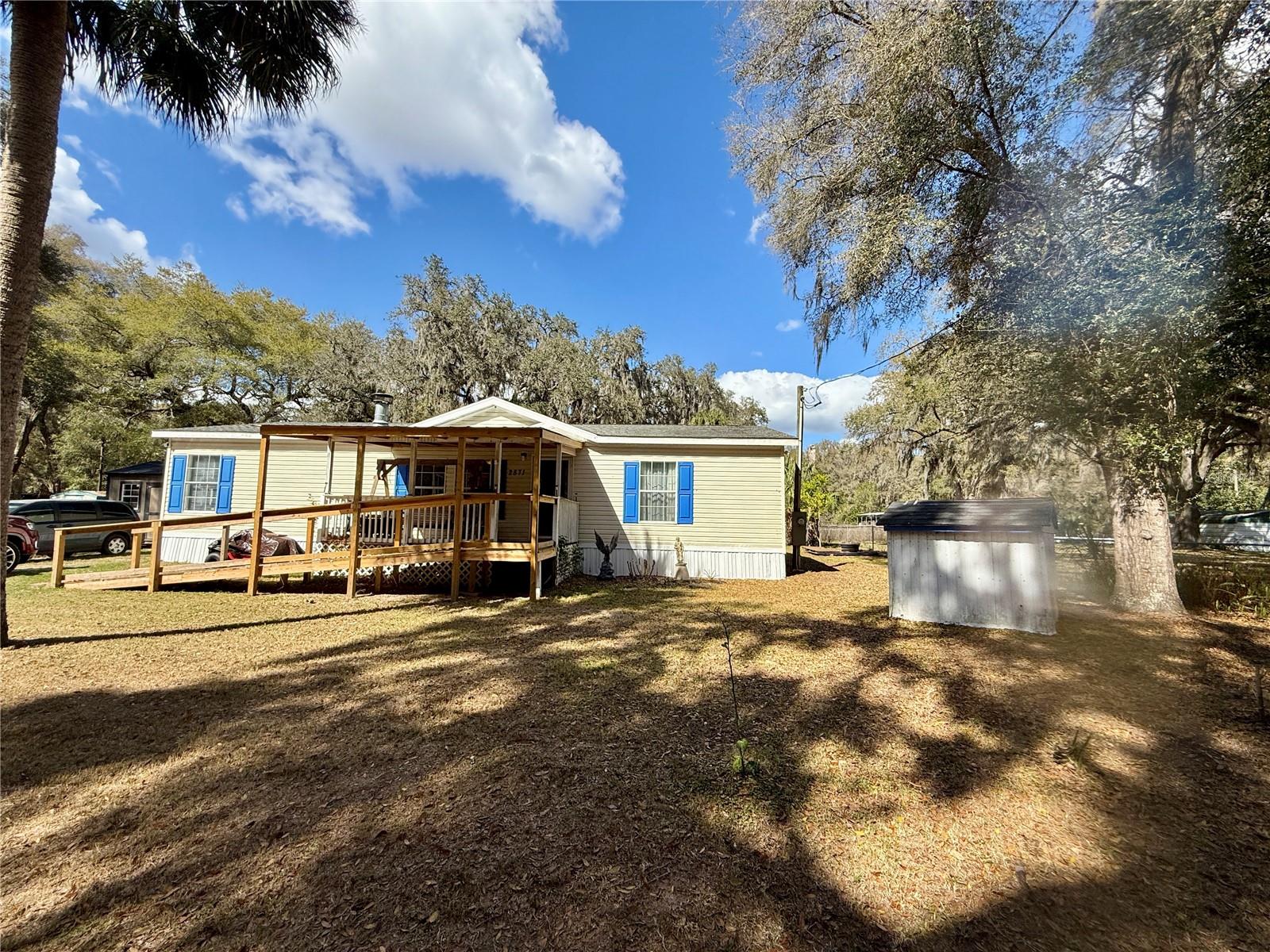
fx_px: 514
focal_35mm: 14
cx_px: 635
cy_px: 476
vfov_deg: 85.7
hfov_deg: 102.1
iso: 50
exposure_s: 1/1795
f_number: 2.2
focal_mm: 2.22
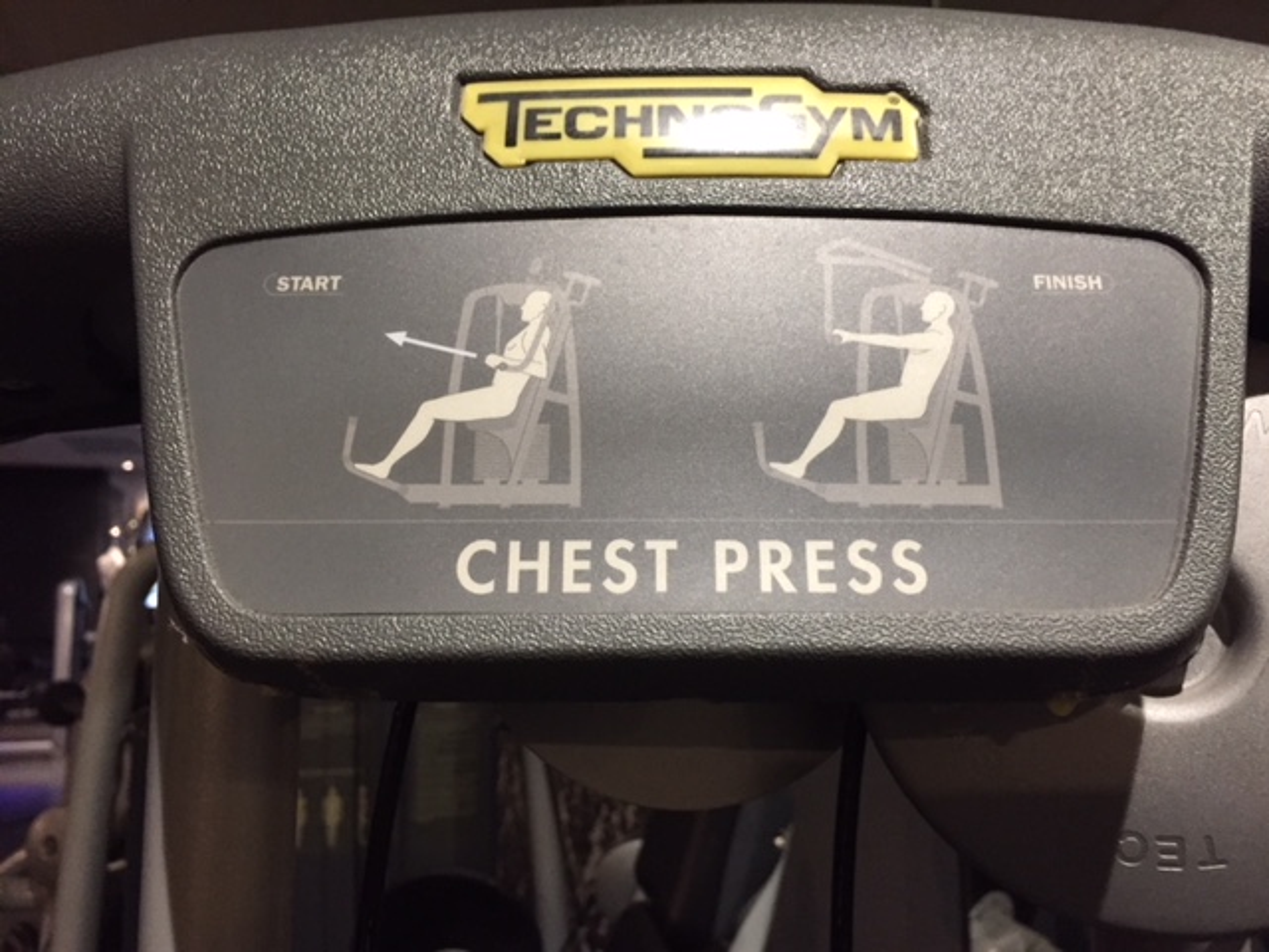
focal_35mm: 29
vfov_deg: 48.2
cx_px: 634
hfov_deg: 61.7
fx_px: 1063
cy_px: 476
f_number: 2.2
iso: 250
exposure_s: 1/17
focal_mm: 4.15
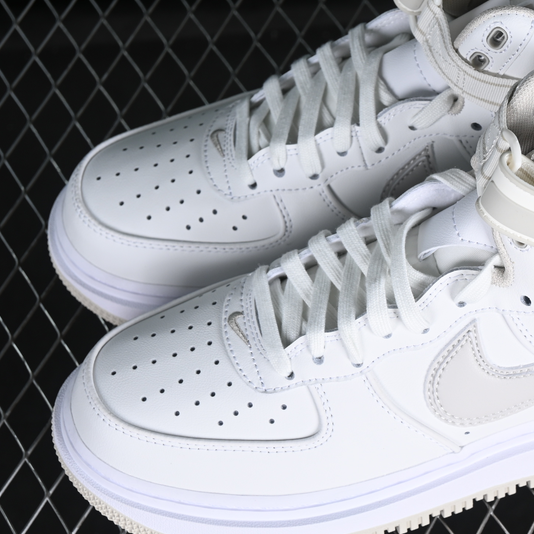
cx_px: 423
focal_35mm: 122
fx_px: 2129
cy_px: 235
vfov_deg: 14.3
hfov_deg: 14.2
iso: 160
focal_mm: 50
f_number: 7.1
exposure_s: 1/80
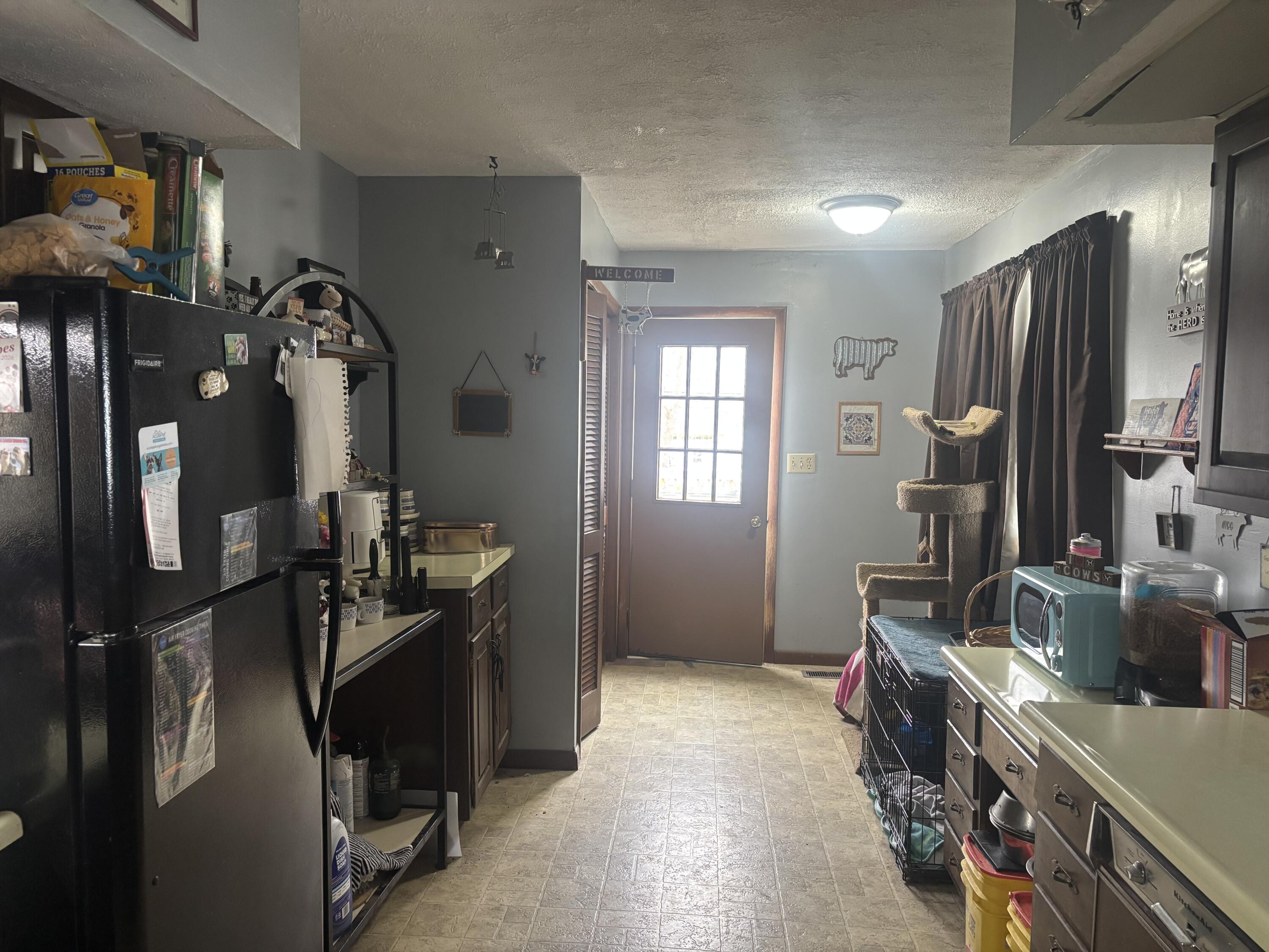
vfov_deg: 53.1
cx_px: 634
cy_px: 476
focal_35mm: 26
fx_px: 953
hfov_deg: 67.3
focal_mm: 5.96
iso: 320
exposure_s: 1/60
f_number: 1.6
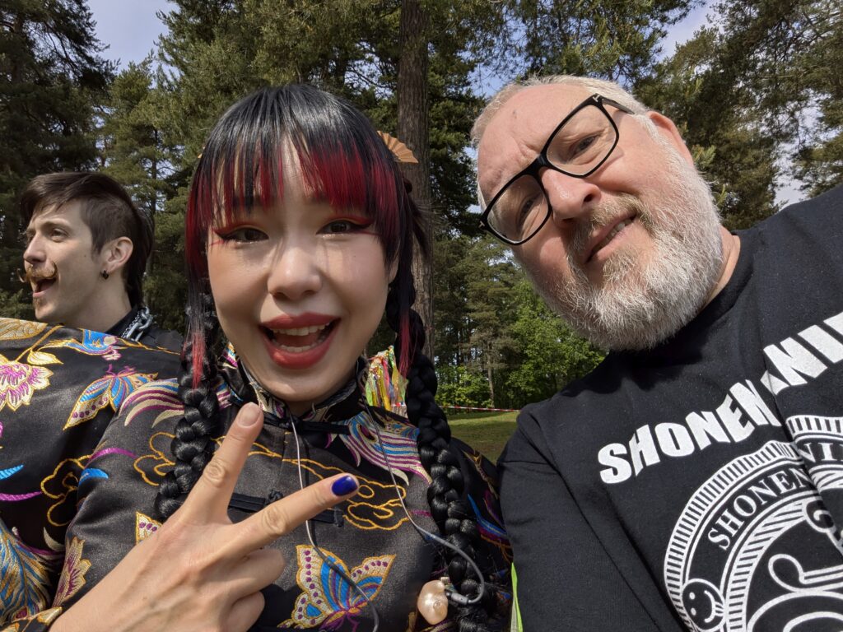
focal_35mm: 21
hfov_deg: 79.0
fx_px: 511
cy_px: 316
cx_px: 422
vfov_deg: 63.4
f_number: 2.2
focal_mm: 2.74
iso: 39
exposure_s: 1/1515
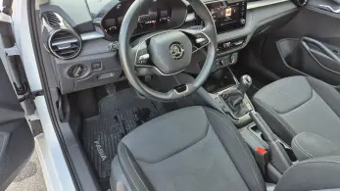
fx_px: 234
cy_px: 91
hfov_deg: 71.9
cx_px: 172
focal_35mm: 26
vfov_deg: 44.3
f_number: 1.8
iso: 160
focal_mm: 5.4
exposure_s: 1/180
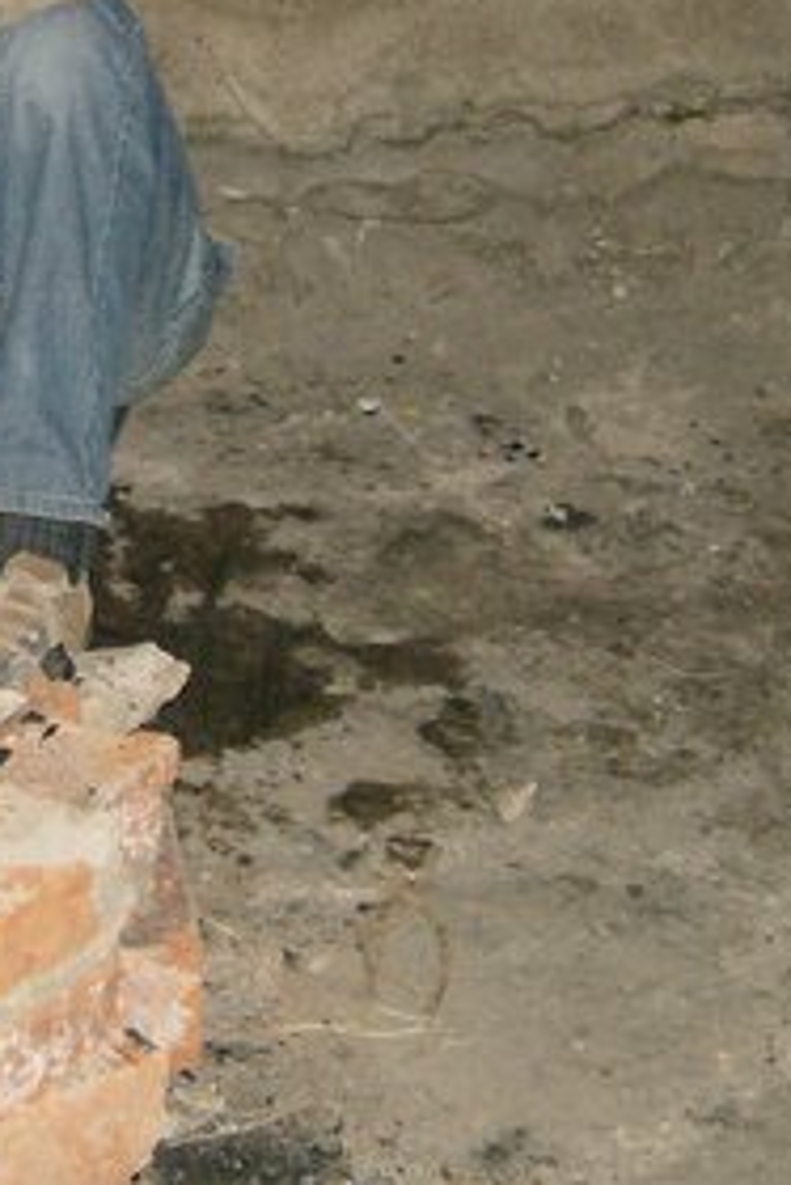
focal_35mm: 94
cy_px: 351
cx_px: -203
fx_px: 3094
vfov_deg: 21.5
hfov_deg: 14.1
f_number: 2.8
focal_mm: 6
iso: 200
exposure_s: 1/60
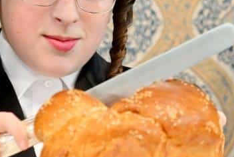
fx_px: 3401
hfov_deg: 3.9
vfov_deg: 2.6
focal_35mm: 523
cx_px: 33
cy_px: -11
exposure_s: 1/160
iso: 500
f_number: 4
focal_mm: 120
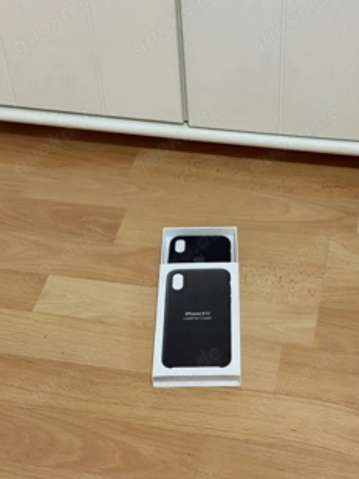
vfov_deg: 31.2
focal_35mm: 62
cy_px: 277
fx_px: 859
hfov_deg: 23.6
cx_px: 209
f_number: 1.78
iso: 400
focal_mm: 6.76
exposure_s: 1/40
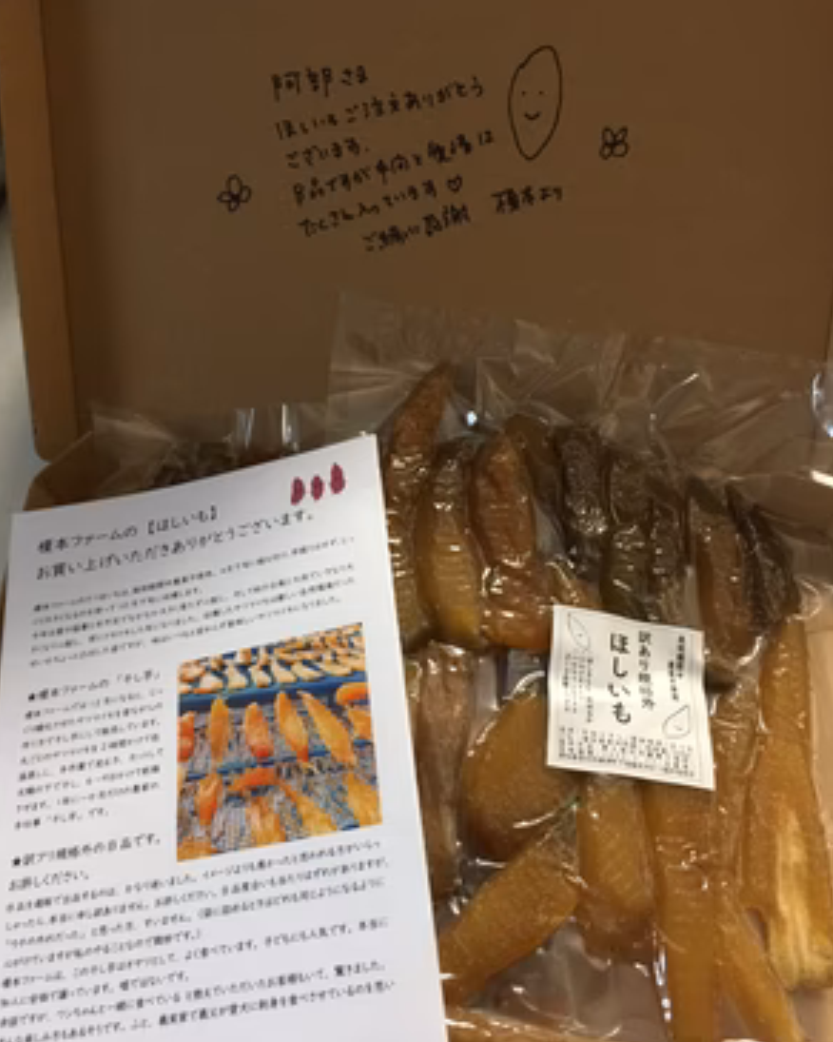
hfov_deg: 47.1
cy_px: 534
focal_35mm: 31
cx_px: 411
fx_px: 955
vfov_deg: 57.2
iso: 125
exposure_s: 1/15
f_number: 2.2
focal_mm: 4.15
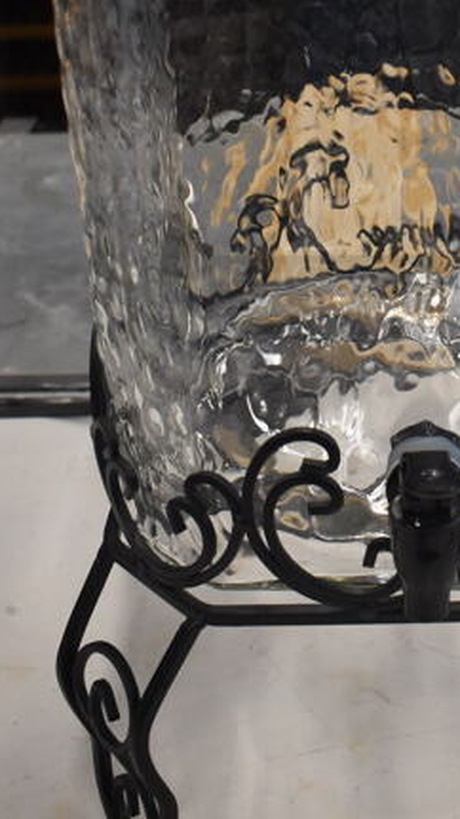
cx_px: 422
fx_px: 1303
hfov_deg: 19.6
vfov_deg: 34.1
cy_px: 197
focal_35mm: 60
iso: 800
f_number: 3.5
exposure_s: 1/125
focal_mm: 18
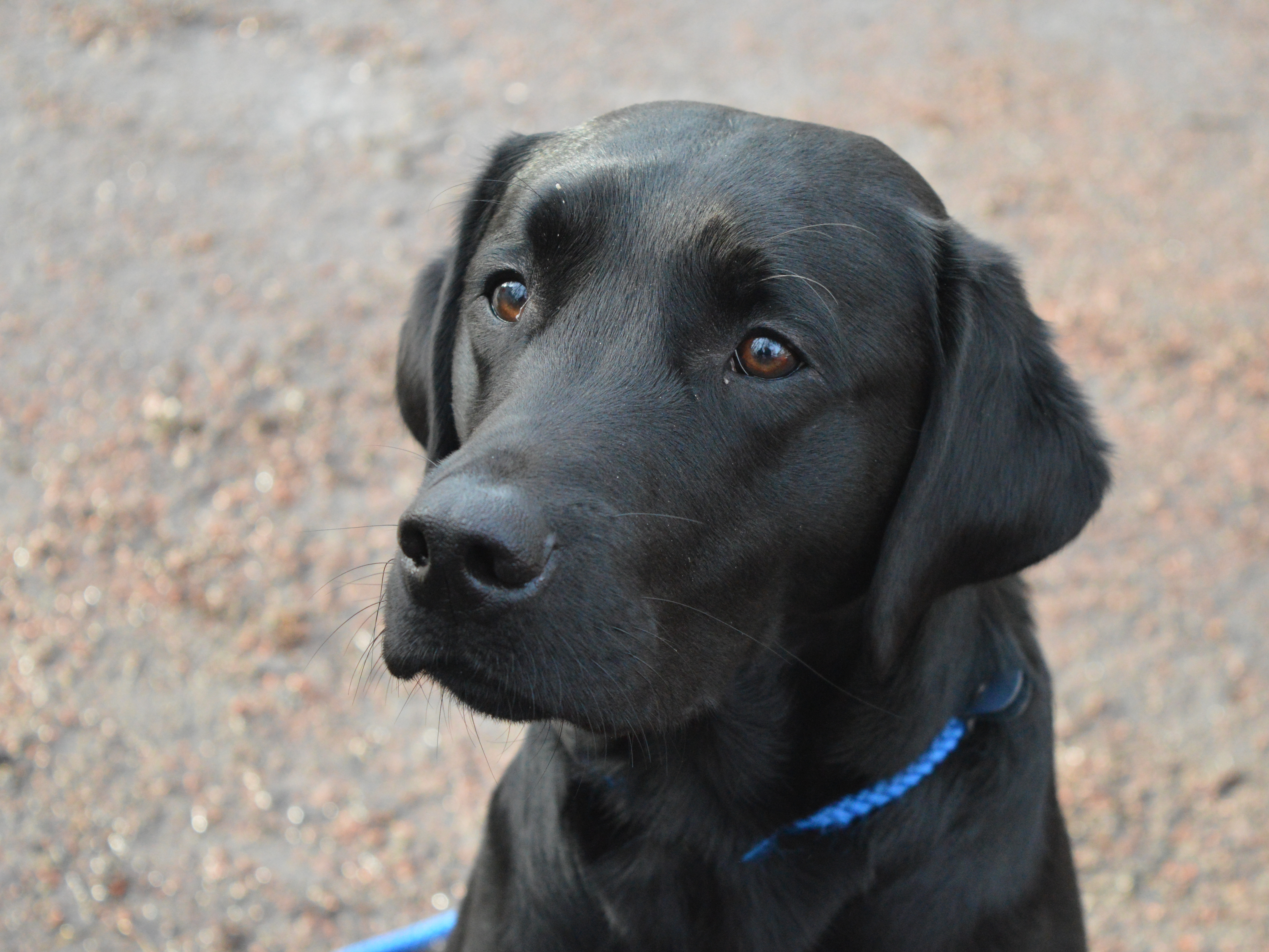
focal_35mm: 90
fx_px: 3283
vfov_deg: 16.5
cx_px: 717
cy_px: 476
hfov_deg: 21.9
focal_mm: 55
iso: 2500
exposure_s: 1/500
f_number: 5.6
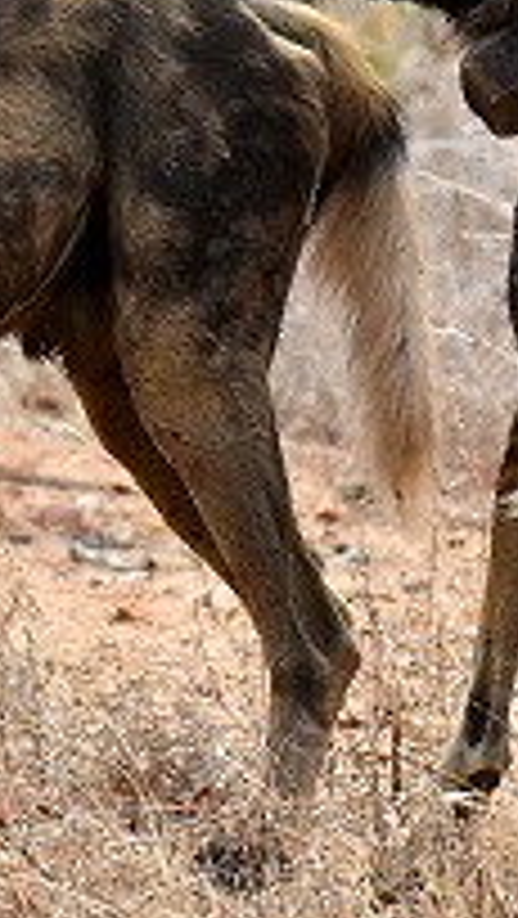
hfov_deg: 0.8
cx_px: 36
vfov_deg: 1.5
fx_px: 36031
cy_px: 187
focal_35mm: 1478
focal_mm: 320
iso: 1000
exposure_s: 1/2000
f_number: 11
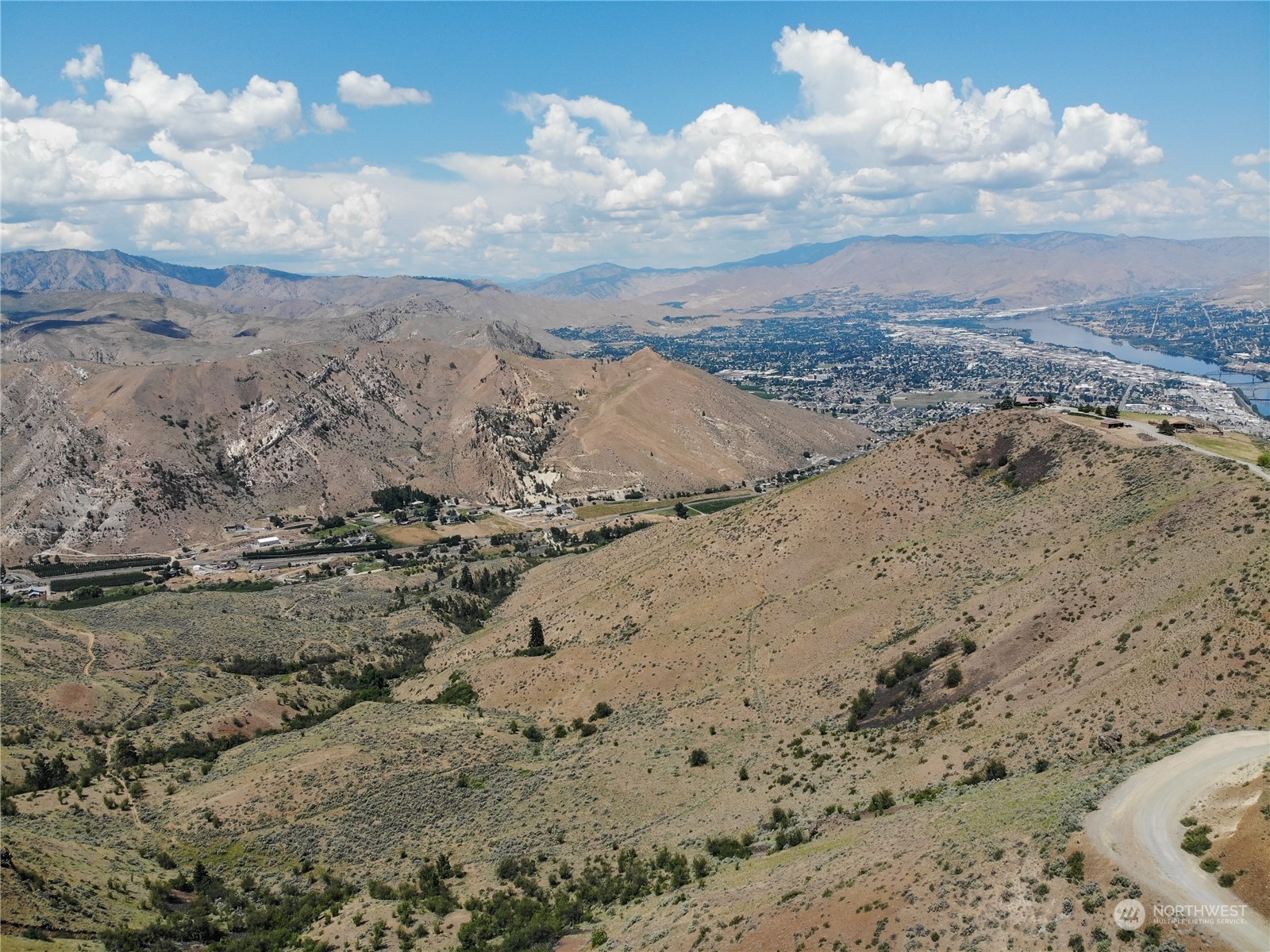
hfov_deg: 71.6
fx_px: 880
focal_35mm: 24
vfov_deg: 56.8
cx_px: 635
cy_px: 476
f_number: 2.8
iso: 100
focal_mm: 4.5
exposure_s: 1/1400
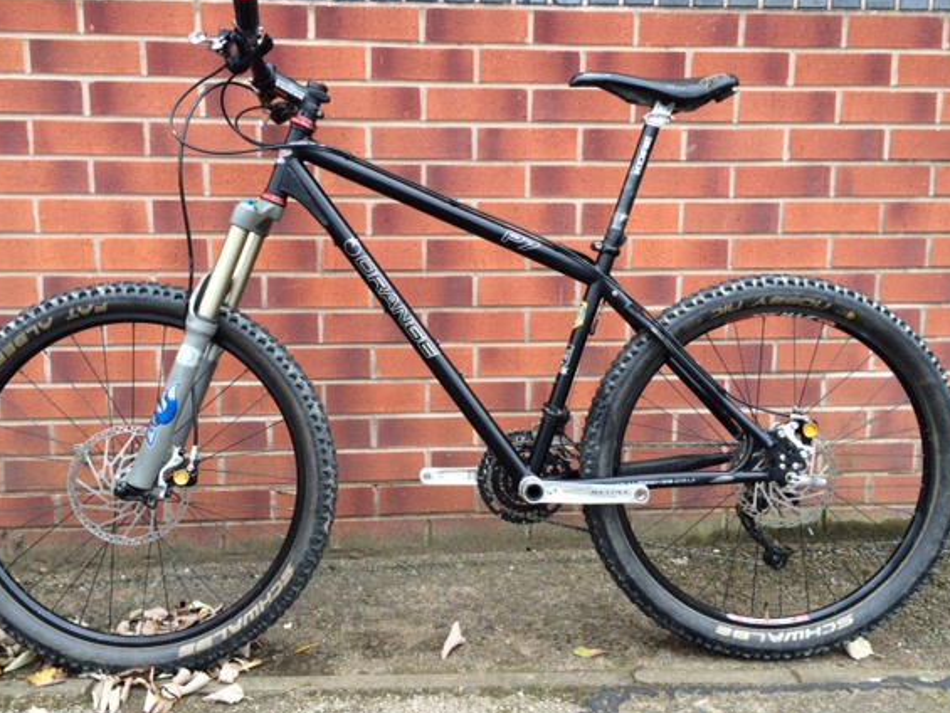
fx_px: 933
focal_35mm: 34
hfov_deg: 53.9
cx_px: 457
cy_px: 360
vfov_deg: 41.8
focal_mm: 4.12
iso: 32
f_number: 2.2
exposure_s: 1/211
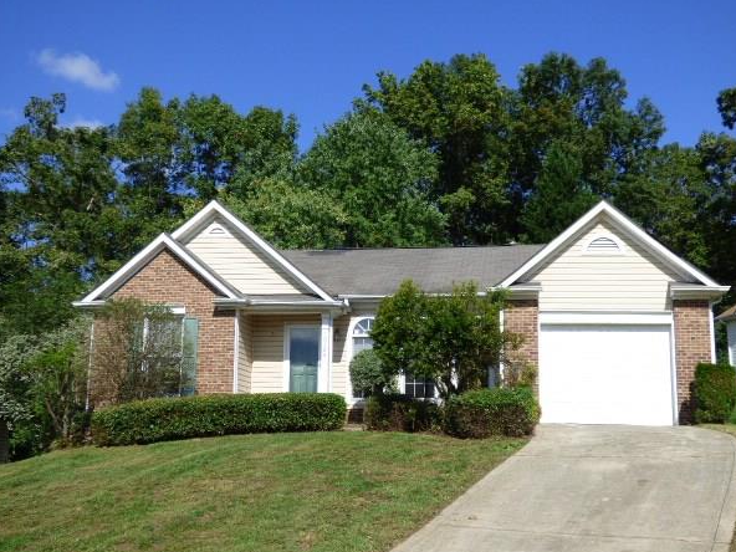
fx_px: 850
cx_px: 393
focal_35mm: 40
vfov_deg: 35.9
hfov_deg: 46.8
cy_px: 292
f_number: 3.5
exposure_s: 1/1300
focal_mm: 6.47
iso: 100
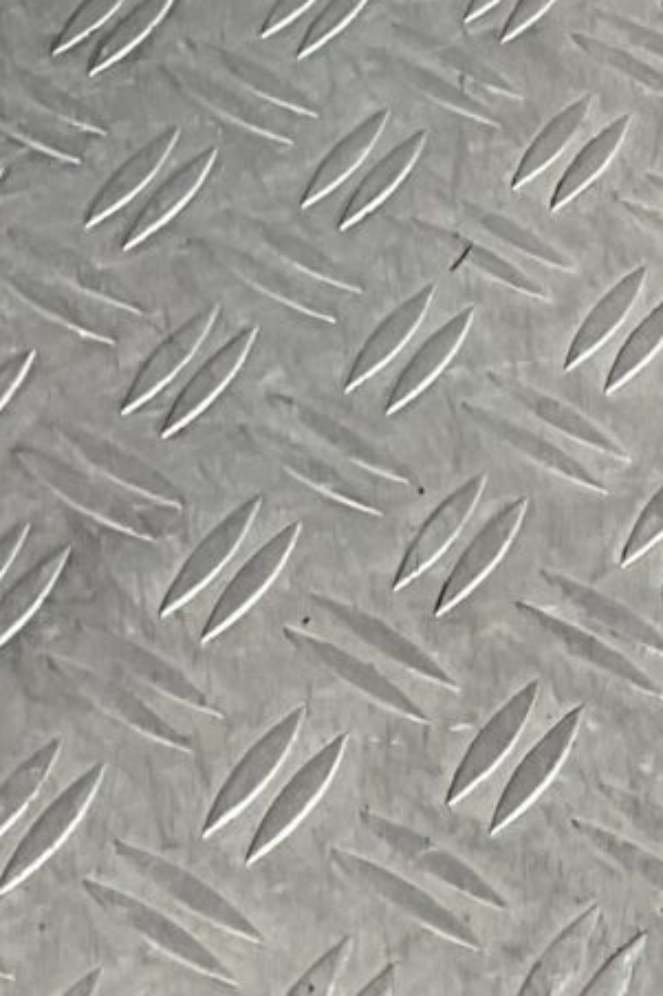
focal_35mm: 171
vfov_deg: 11.1
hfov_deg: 8.0
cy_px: -855
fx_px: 4727
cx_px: 403
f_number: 1.8
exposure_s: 1/100
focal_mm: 3
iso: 25
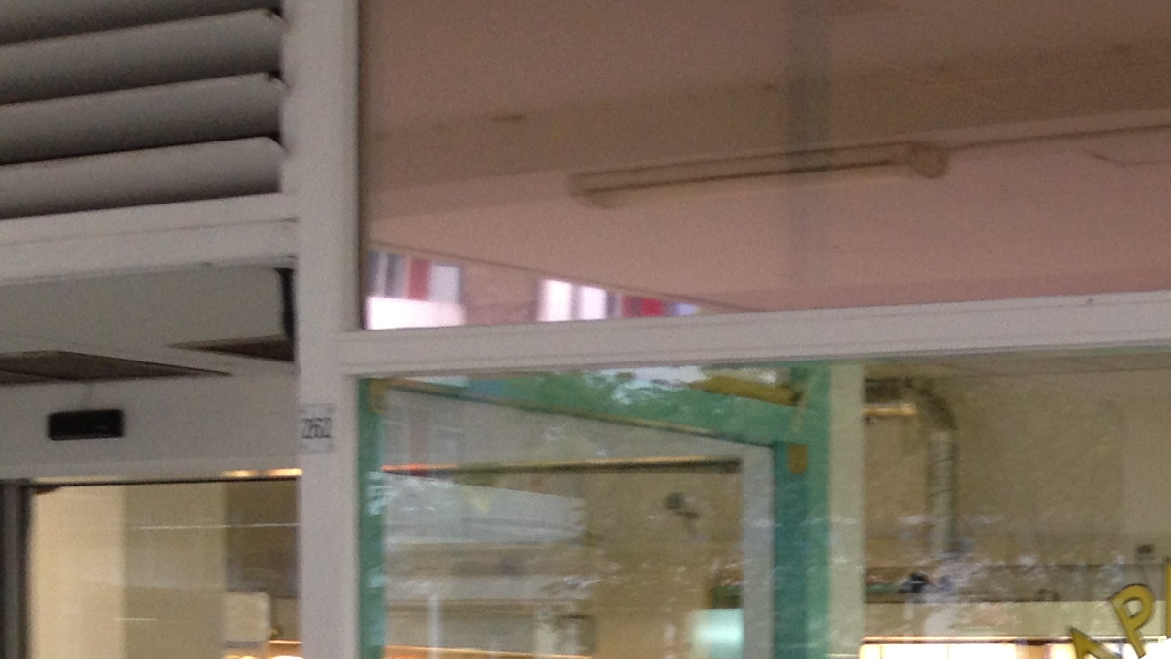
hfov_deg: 19.5
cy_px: 886
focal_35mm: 103
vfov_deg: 11.4
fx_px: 3199
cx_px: 1430
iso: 80
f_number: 2.4
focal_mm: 4.28
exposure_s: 1/20
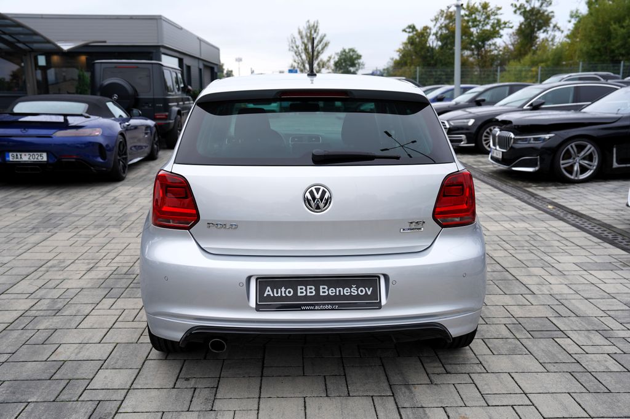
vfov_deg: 41.1
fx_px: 560
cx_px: 315
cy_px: 210
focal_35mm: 32
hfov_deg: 58.7
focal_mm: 32
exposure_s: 1/160
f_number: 4
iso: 100
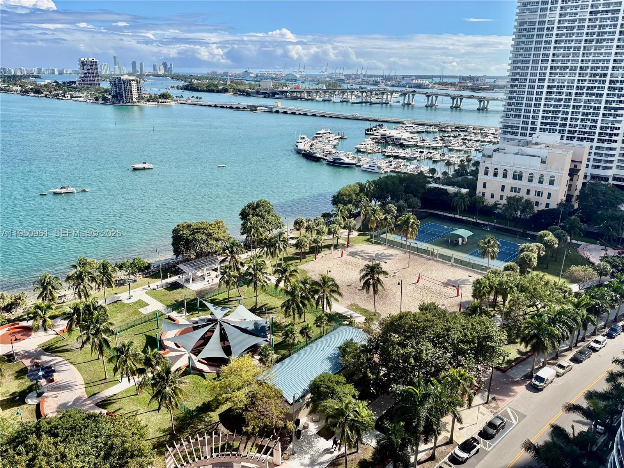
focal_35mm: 26
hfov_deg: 67.3
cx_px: 312
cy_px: 234
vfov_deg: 53.1
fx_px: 469
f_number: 1.6
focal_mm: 5.96
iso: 50
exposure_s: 1/2451
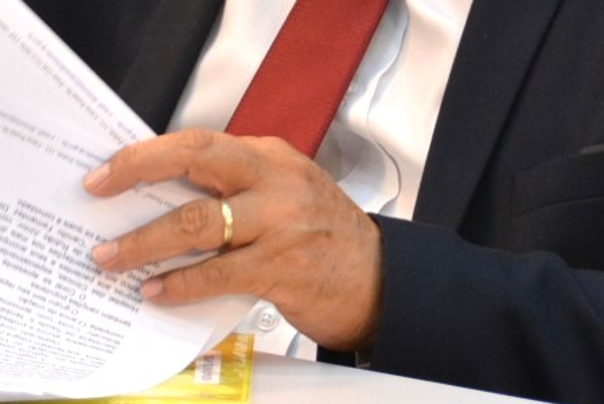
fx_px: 13598
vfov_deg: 1.7
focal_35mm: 810
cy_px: -176
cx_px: 104
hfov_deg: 2.5
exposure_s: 1/125
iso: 900
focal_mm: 150
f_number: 5.6
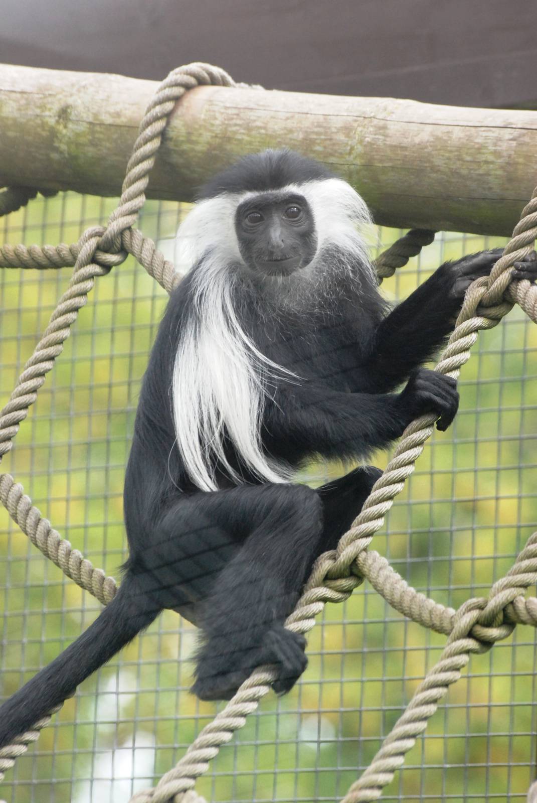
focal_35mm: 330
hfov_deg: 4.2
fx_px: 7363
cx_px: 268
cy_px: 402
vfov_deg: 6.2
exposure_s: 1/160
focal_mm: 220
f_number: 9
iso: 1000
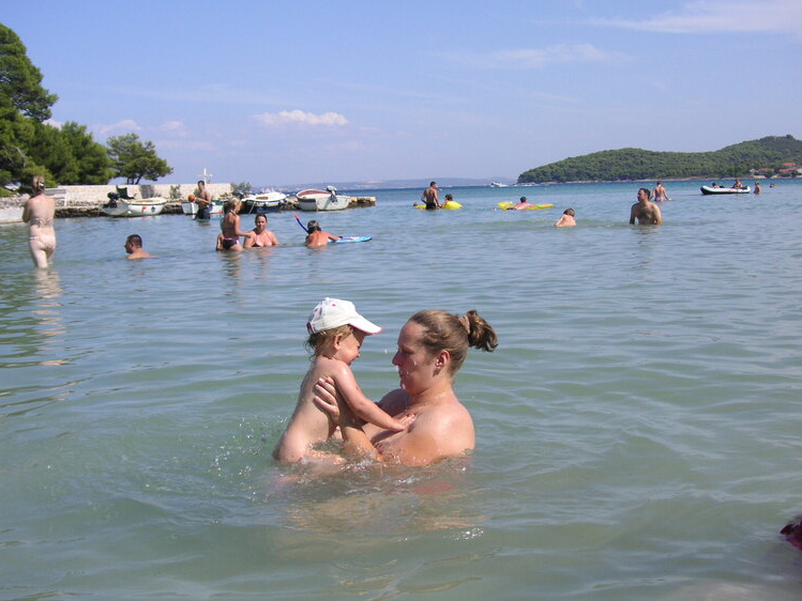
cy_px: 307
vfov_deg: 30.9
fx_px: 1089
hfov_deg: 40.4
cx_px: 390
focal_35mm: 47
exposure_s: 1/180
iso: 50
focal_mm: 7.3
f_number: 8
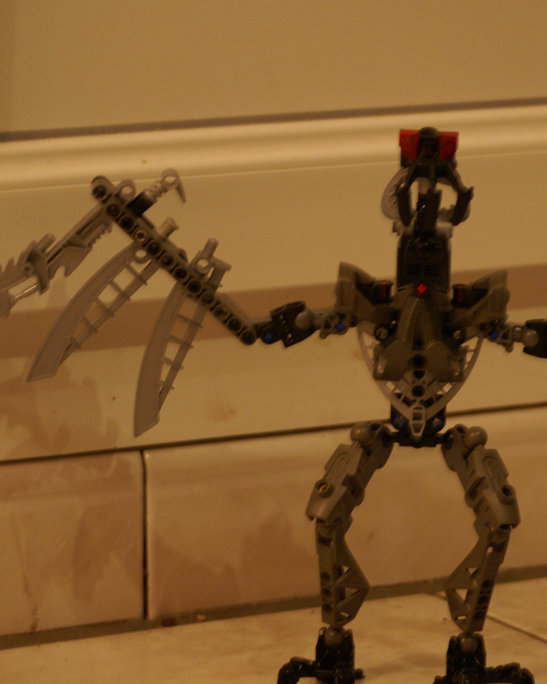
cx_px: 421
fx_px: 3299
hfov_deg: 9.5
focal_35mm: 163
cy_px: 350
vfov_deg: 11.8
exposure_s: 1/10
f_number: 4.5
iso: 400
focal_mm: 70
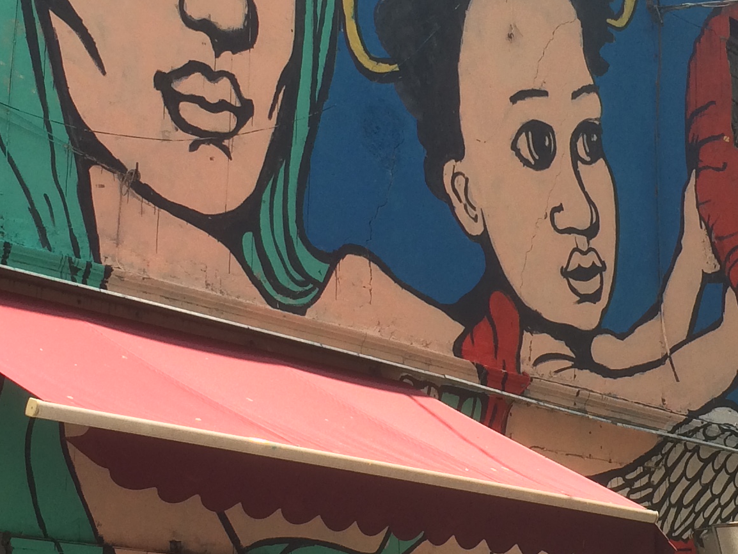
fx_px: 1749
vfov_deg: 18.0
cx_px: 490
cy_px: 237
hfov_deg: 23.7
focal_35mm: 82
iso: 32
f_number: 2.2
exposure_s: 1/586
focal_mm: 4.15
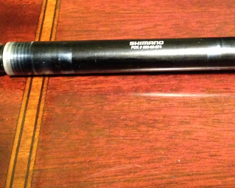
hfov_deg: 31.8
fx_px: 403
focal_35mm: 58
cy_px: 54
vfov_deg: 26.0
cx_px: 179
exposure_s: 1/15
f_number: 2.4
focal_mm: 4.12
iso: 500
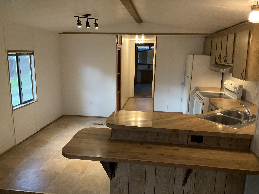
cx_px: 130
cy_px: 97
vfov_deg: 48.2
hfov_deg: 61.7
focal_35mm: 29
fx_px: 217
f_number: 1.8
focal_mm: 3
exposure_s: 1/60
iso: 250
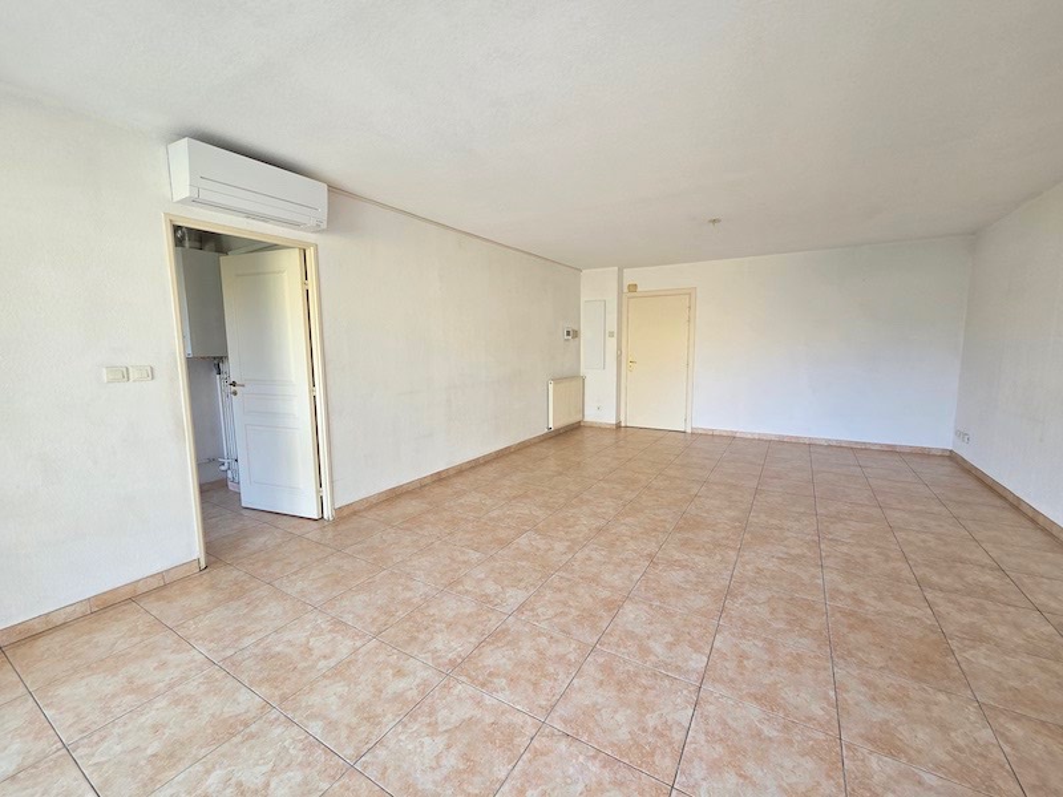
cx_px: 532
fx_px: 399
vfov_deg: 89.9
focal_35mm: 13
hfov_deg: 106.2
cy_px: 398
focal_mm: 2.2
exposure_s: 1/100
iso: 125
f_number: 2.2
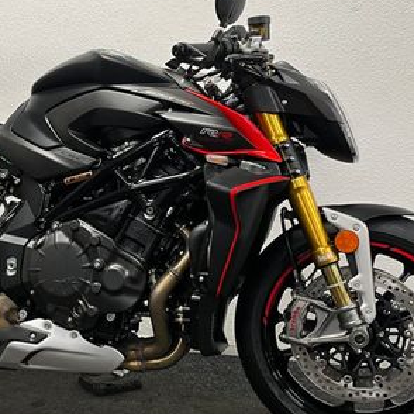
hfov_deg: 33.6
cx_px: 124
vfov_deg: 34.0
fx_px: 677
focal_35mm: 50
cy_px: 227
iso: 100
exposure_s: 1/50
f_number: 1.6
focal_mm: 5.1
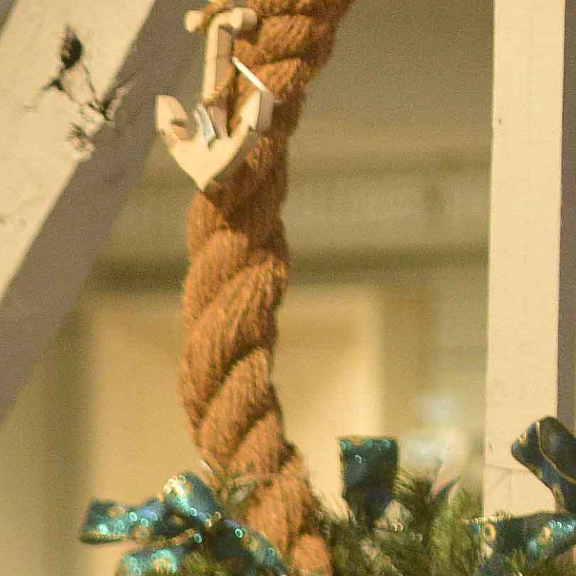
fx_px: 10128
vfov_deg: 3.2
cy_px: 1332
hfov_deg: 3.2
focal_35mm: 538
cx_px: -1084
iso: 1600
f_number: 1.4
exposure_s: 1/125
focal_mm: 85
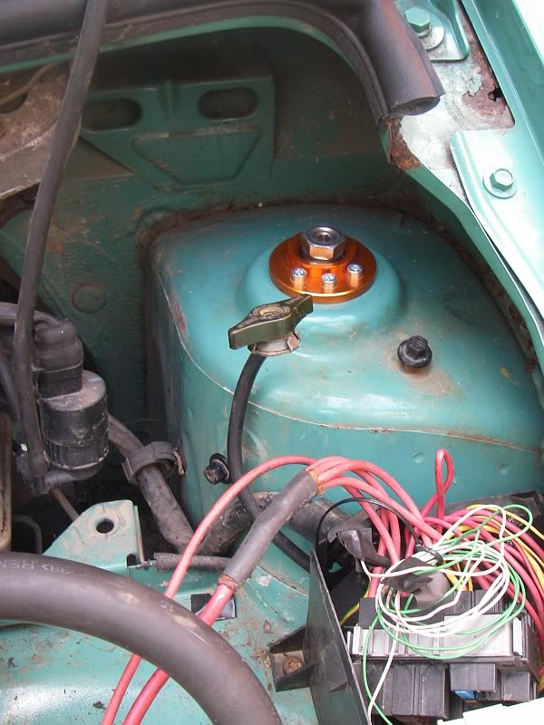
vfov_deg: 49.0
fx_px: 796
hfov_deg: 37.7
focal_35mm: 38
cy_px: 362
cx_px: 272
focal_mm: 6.3
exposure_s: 1/40
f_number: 3.3
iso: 200
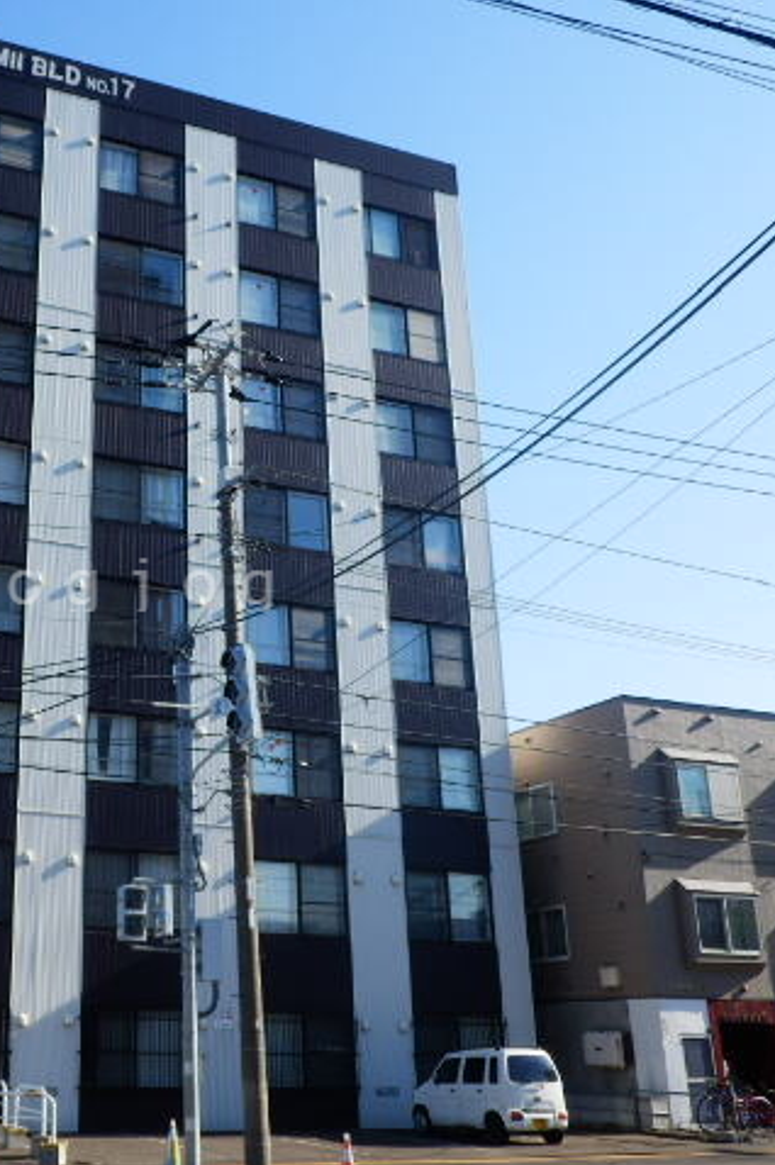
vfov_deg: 42.8
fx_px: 1487
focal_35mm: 46
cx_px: 119
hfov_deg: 28.4
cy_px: 582
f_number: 3.7
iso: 80
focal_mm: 5.9
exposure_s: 1/500
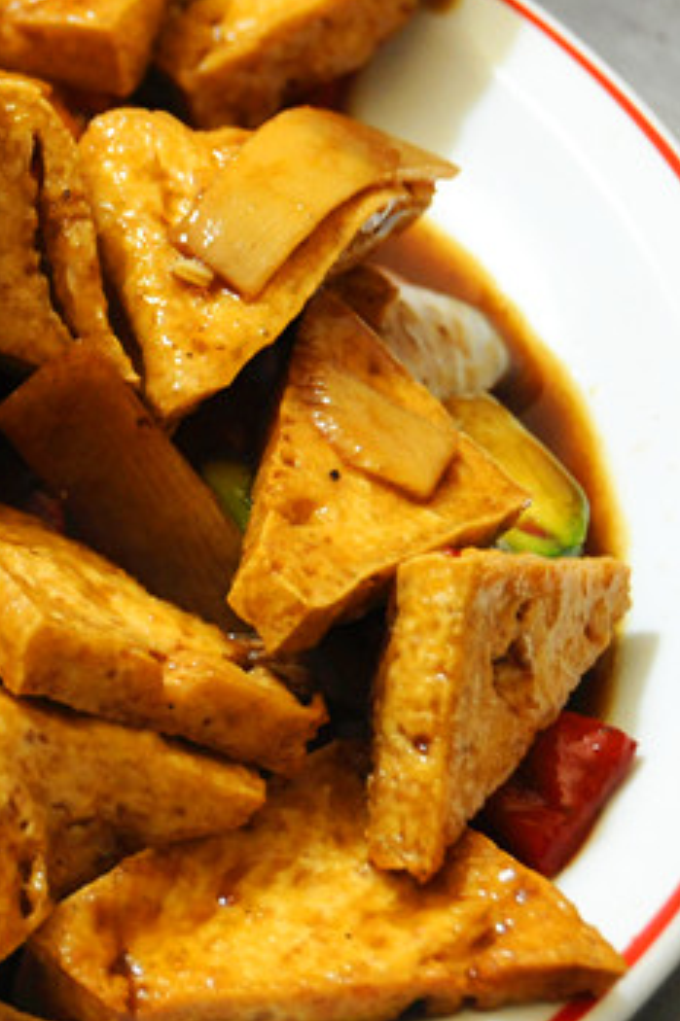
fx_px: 4084
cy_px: 503
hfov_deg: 9.4
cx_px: -158
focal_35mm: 144
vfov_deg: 14.3
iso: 900
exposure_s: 1/30
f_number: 4.5
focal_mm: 42
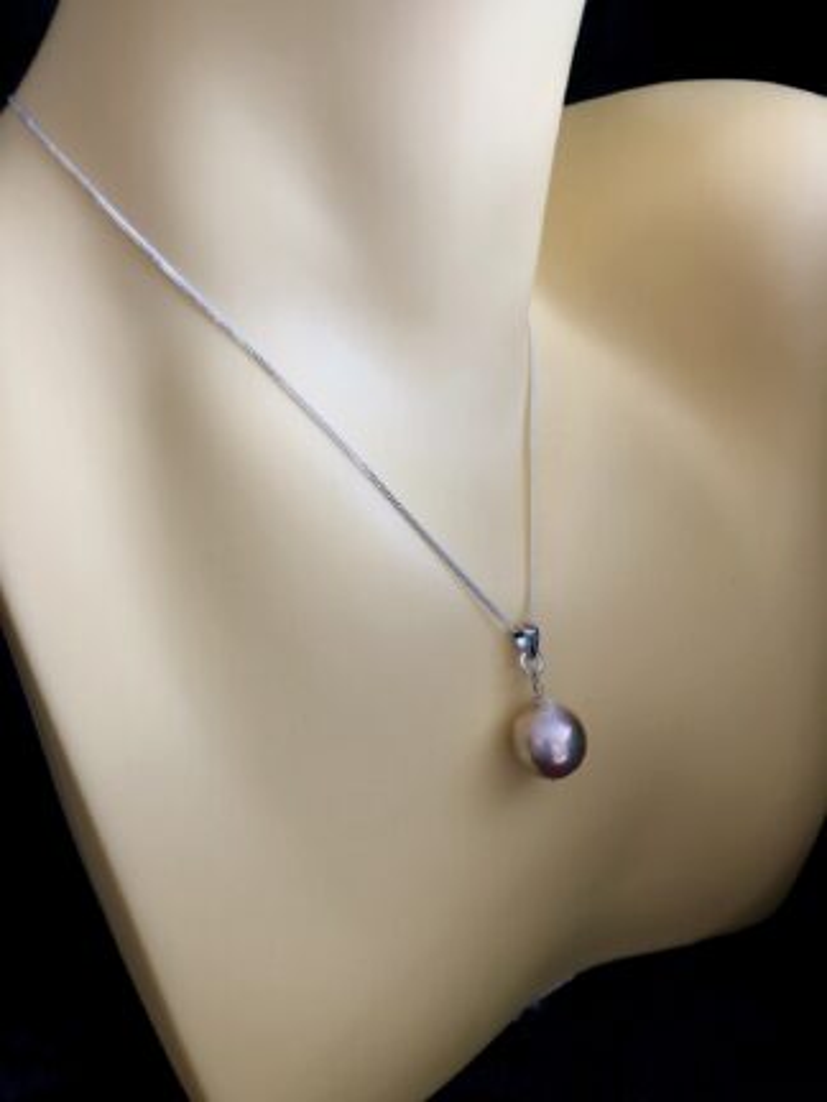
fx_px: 892
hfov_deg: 49.7
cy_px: 551
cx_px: 414
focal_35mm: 28
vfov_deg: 63.4
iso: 40
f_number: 1.8
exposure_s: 1/24
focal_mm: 3.99
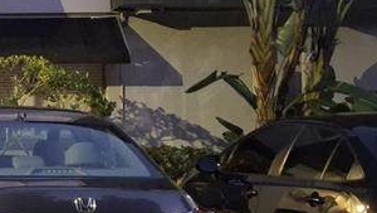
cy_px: 86
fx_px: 930
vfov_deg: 13.0
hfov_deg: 20.1
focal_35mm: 93
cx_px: -172
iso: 1600
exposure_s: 1/20
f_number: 1.8
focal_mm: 4.69
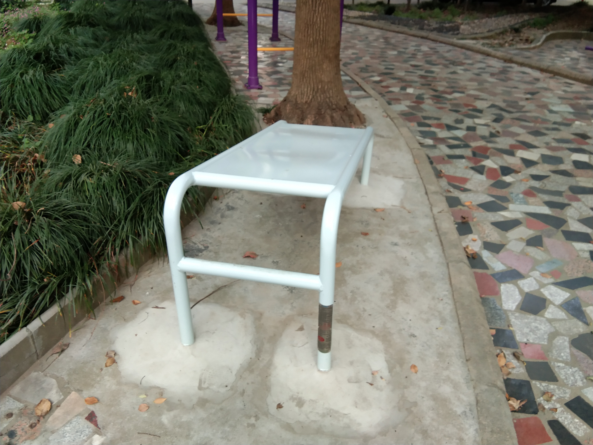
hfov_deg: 58.4
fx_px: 531
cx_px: 296
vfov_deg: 45.4
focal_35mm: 31
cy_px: 222
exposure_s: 1/50
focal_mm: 3.69
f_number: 2.2
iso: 100
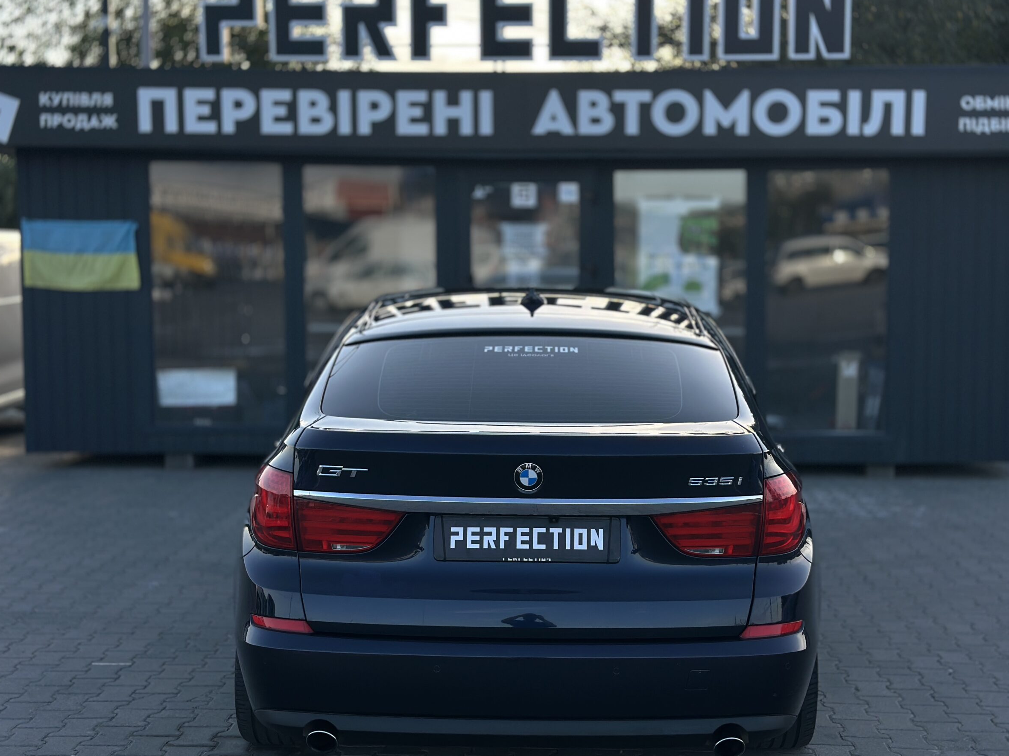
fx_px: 1516
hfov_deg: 36.8
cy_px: 359
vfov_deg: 28.0
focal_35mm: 52
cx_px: 537
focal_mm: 6.86
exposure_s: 1/1695
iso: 80
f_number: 1.78
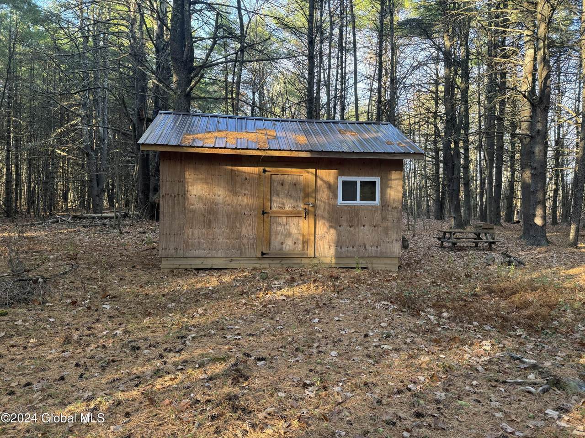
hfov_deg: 71.6
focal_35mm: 24
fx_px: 406
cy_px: 219
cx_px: 292
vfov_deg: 56.8
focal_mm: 6.76
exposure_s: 1/121
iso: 100
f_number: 1.78
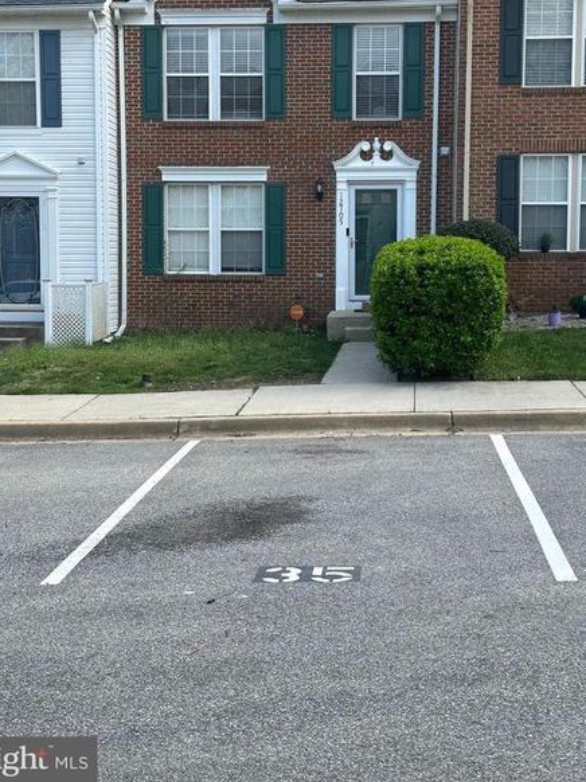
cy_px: 337
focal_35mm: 55
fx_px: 1242
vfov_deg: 34.9
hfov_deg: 26.5
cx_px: 288
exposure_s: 1/1145
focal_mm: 6.86
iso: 64
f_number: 1.78
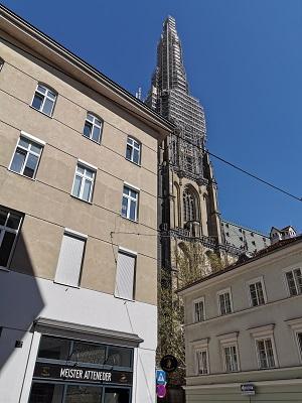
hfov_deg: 51.4
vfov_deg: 65.3
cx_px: 151
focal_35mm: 27
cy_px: 202
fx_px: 314
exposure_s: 1/8850
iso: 50
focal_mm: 5.56
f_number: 1.6
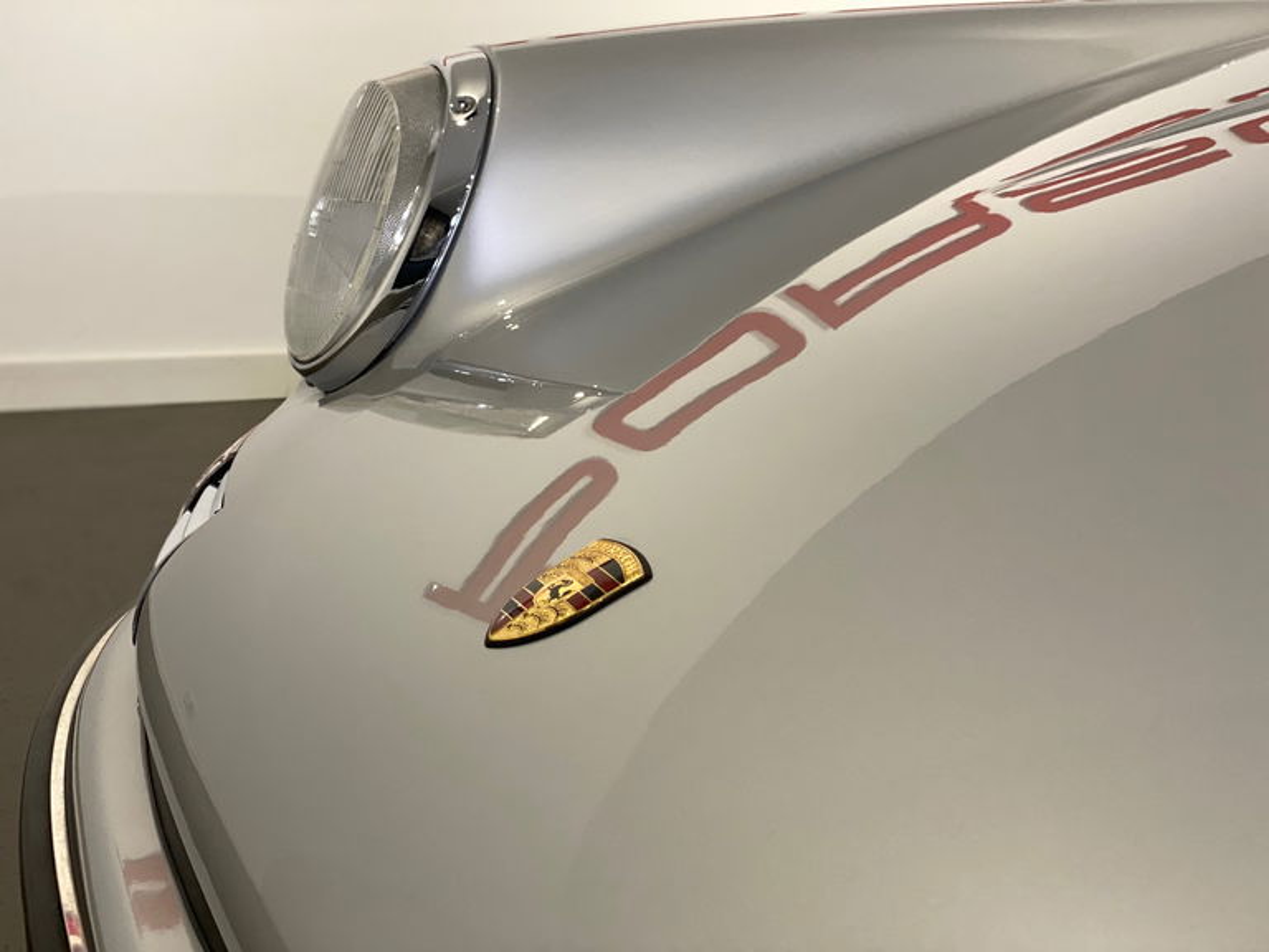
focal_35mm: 52
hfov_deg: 36.8
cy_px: 476
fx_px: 1906
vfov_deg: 28.0
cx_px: 634
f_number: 2
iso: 160
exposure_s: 1/40
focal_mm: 6
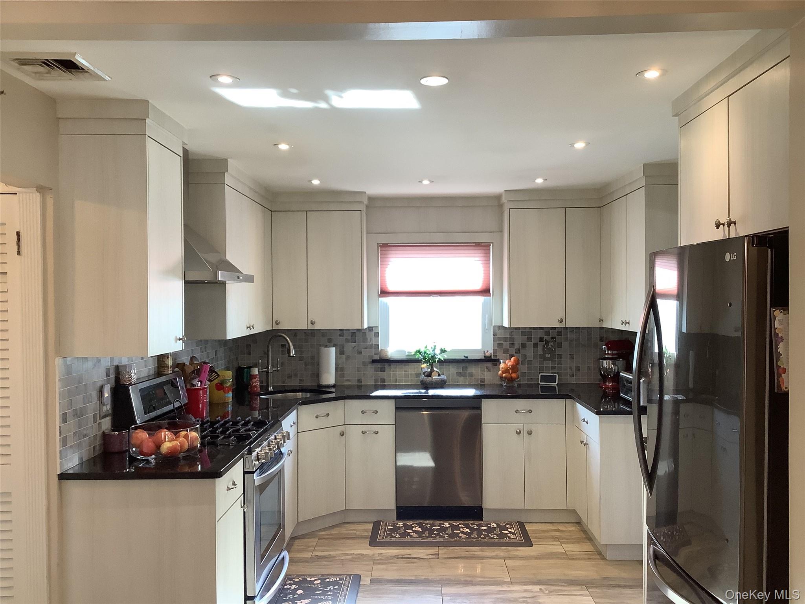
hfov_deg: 58.4
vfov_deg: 45.4
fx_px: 721
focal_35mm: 31
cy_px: 302
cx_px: 402
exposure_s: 1/60
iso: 125
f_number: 2.4
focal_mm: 3.3
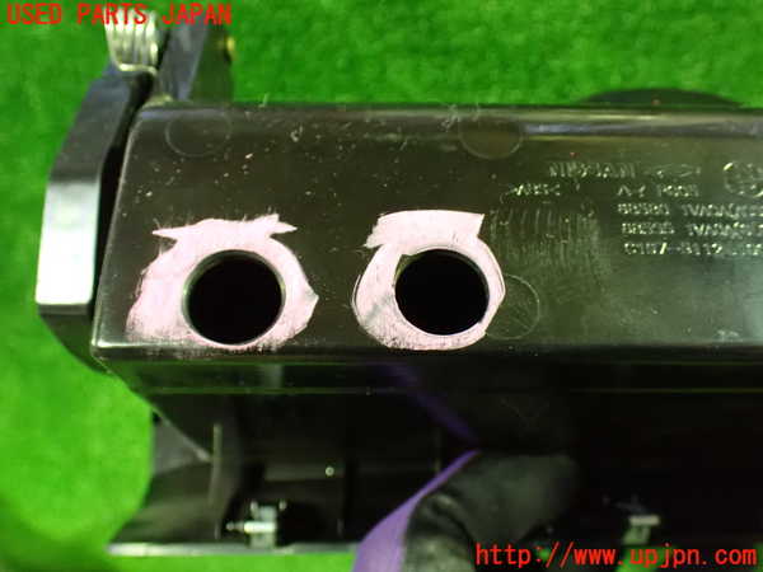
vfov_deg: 46.8
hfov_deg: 60.0
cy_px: 286
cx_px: 382
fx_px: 661
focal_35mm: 30
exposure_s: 1/30
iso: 1600
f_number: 2.3
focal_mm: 5.4
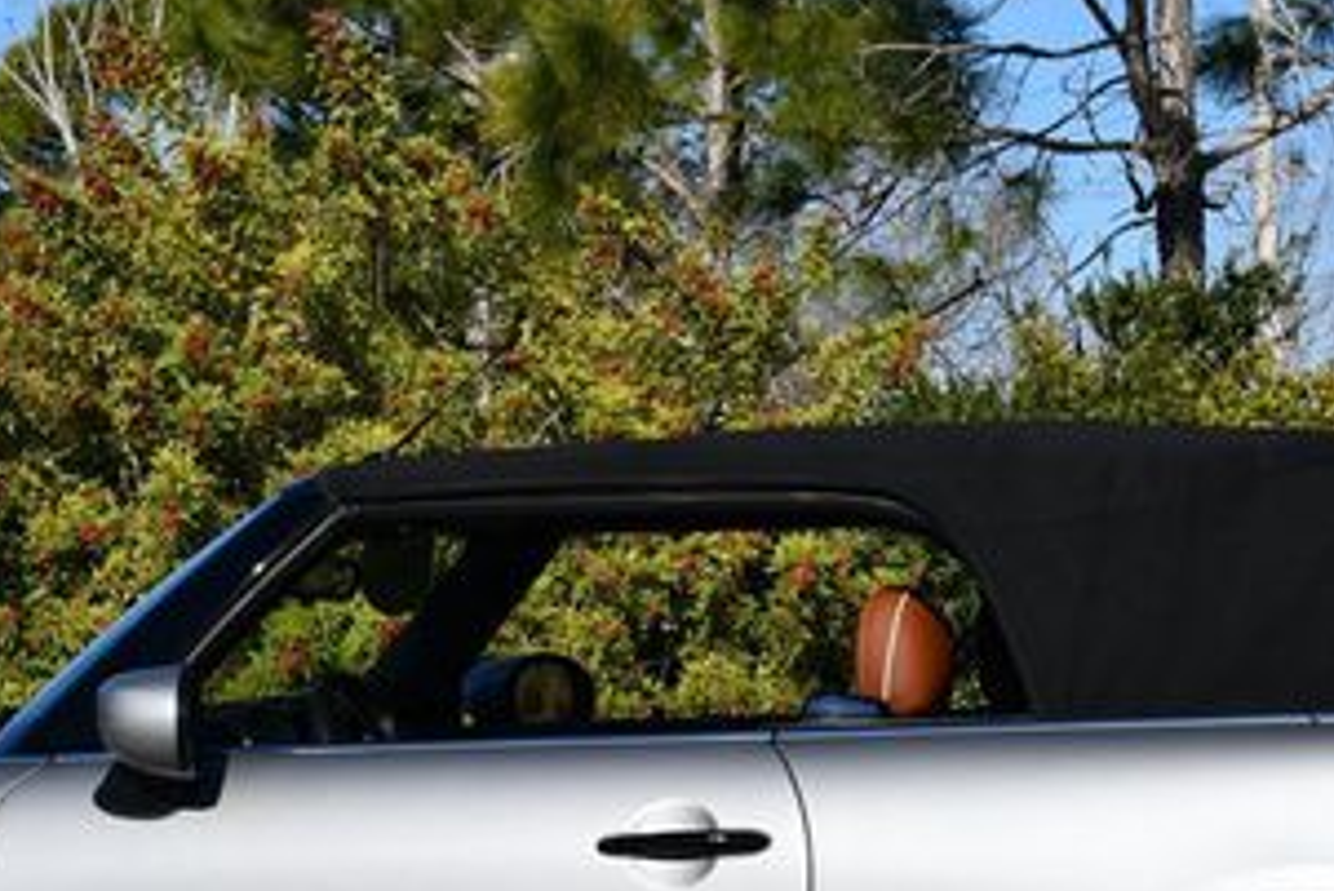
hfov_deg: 15.1
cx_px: 576
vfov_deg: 10.1
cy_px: 718
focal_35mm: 136
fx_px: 5042
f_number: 9
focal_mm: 32
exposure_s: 1/320
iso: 100
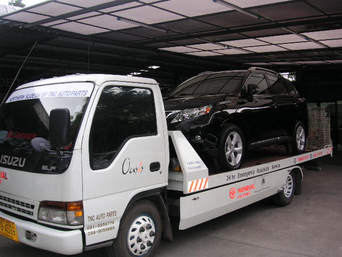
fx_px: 366
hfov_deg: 50.1
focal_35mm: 37
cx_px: 171
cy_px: 128
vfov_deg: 38.7
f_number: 2.8
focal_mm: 6.1
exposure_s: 1/250
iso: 50
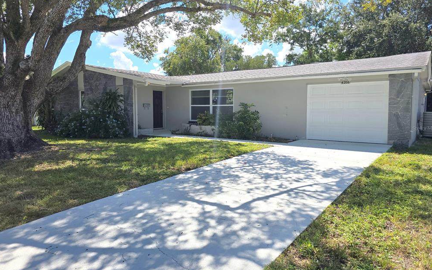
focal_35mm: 25
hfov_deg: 72.6
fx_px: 294
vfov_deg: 49.2
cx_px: 217
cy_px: 128
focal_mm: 6.3
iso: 12
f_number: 1.7
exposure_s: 1/707
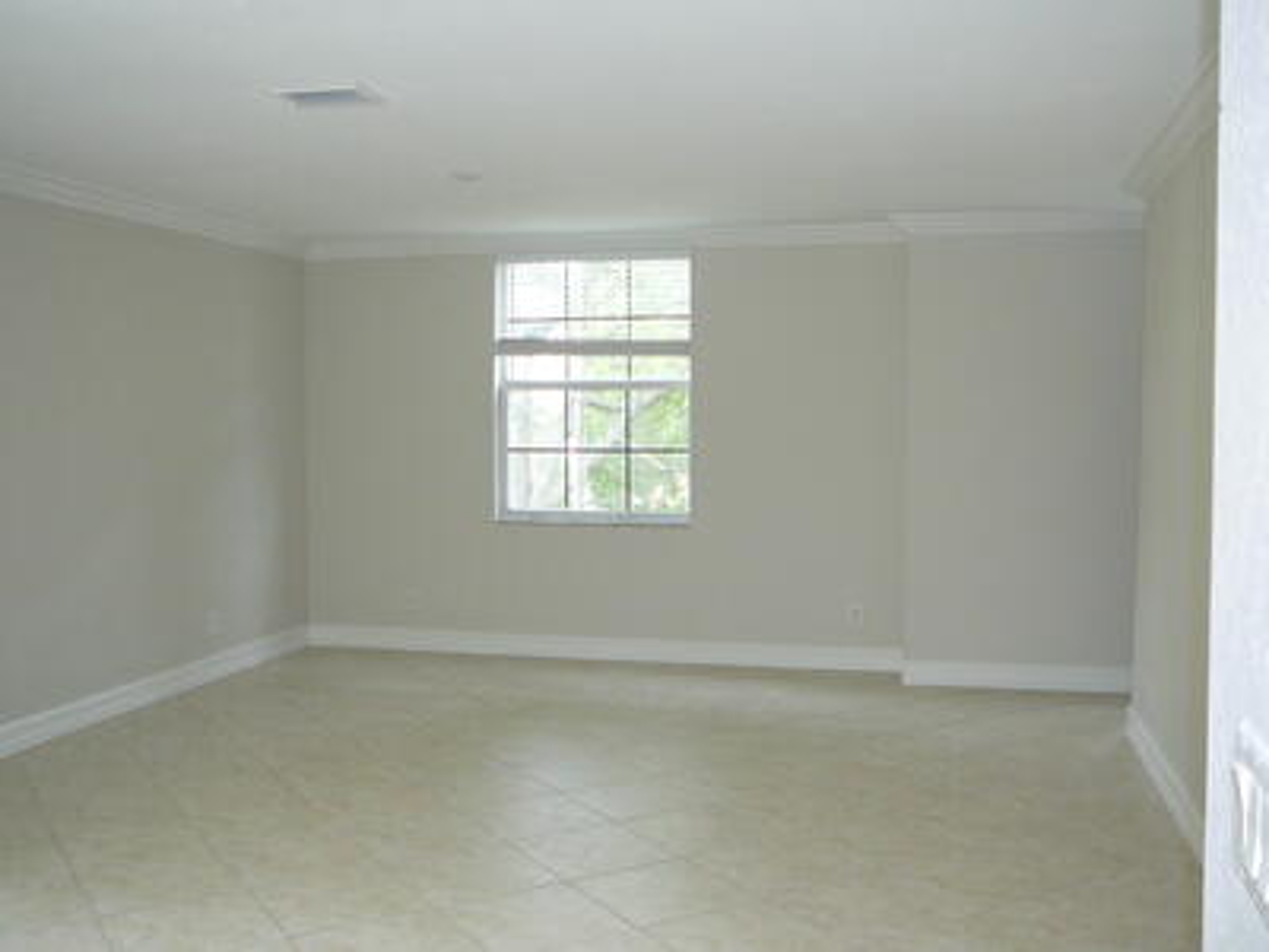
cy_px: 476
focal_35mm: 35
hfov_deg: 52.6
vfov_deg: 40.7
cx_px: 634
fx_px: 1283
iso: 160
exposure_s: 1/30
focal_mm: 5.2
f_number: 2.8
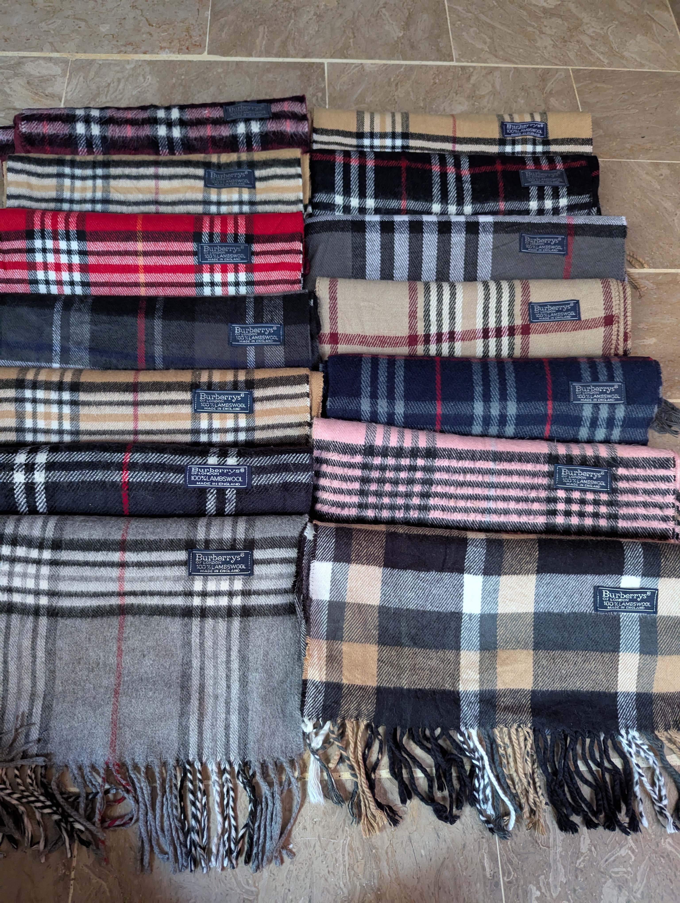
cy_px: 452
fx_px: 627
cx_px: 340
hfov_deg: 56.9
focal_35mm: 24
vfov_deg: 71.5
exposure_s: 1/34.8
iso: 1148
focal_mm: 6.81
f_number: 1.85
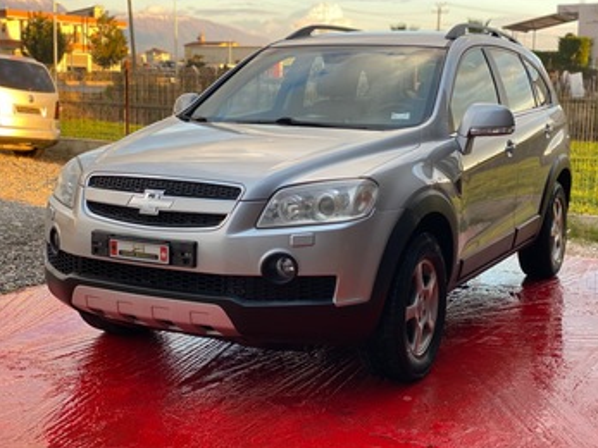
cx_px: 308
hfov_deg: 35.6
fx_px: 933
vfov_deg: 27.0
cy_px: 221
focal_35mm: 54
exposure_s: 1/122
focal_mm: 6
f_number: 2
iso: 80
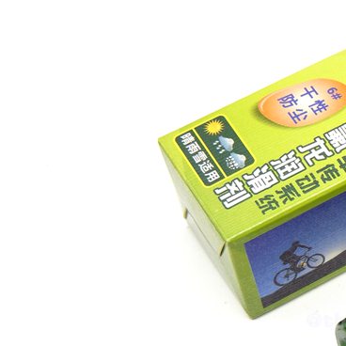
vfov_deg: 13.2
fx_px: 1481
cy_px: 309
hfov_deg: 12.5
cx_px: 559
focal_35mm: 131
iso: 200
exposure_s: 1/150
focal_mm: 28
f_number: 5.6
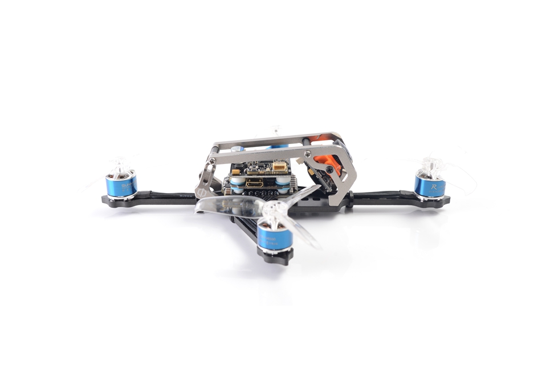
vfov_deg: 36.9
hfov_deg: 53.1
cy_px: 180
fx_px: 554
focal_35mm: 36
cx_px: 271
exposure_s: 1/100
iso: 200
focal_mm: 35
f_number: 10
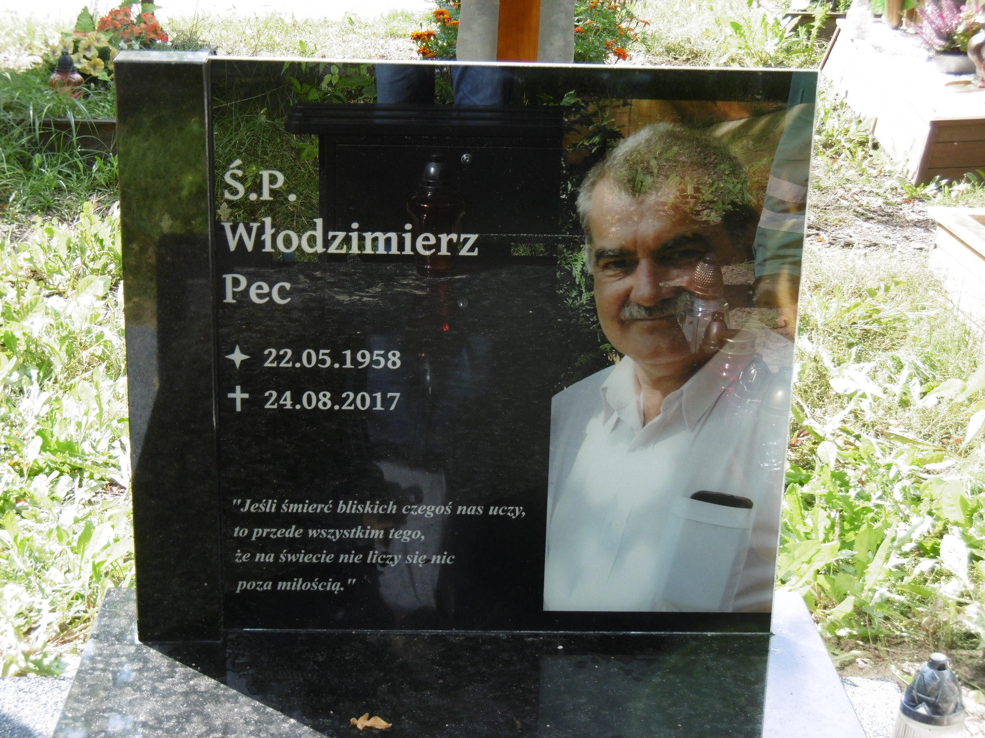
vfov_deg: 21.6
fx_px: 1935
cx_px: 492
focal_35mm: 68
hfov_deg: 28.6
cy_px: 369
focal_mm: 12.1
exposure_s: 1/100
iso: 100
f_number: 4.4
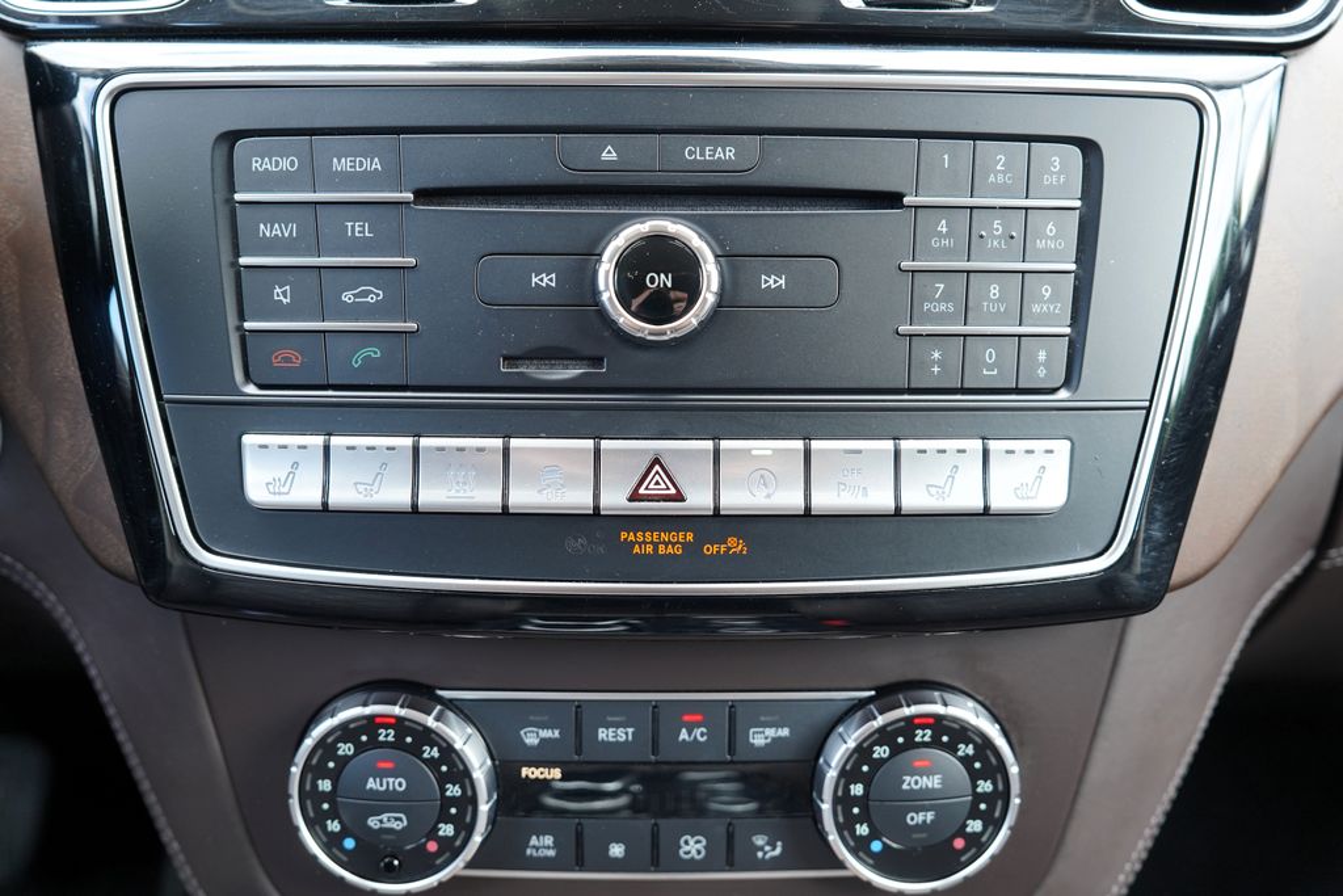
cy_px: 448
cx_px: 672
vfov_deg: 32.6
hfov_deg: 47.4
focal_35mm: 41
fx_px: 1530
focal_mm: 41
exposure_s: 1/60
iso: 400
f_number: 4
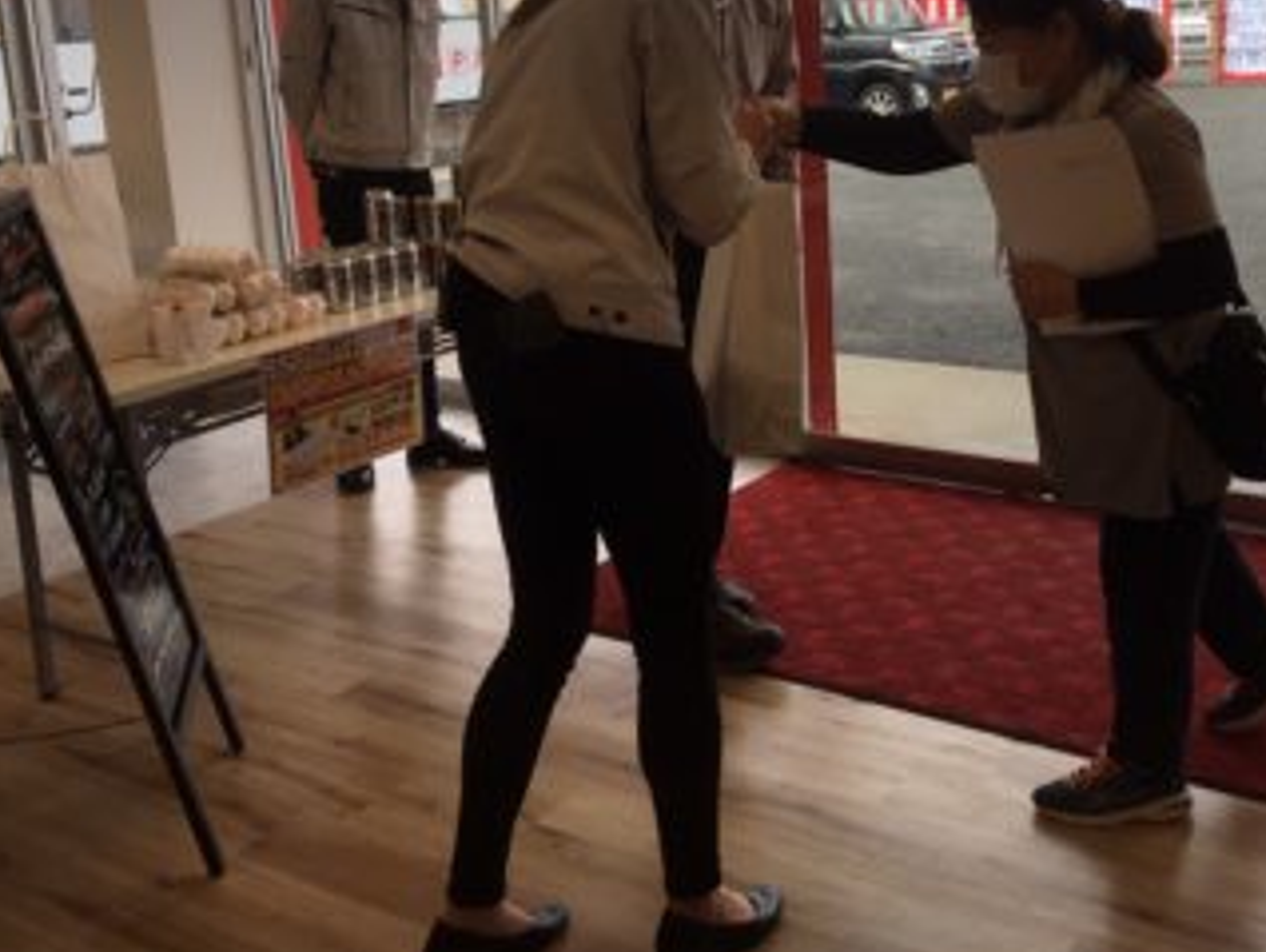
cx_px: 784
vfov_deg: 34.7
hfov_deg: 45.4
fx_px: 1501
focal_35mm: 41
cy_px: 283
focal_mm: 4.15
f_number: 2.2
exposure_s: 1/496
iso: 25
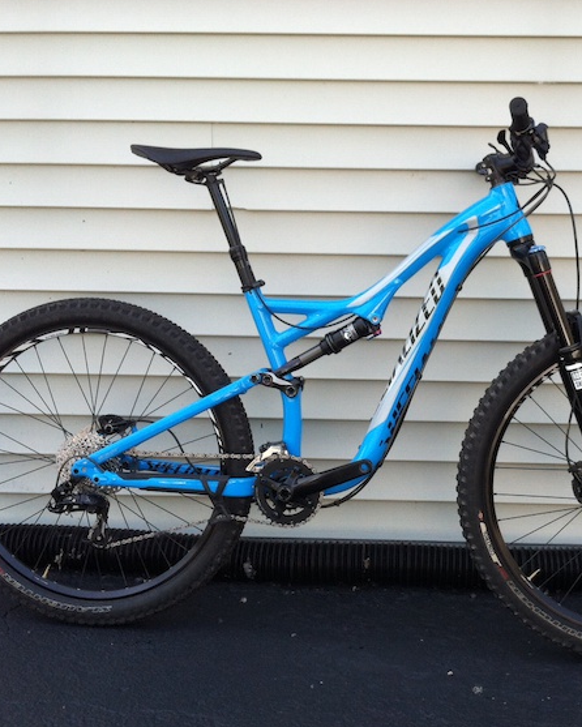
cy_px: 372
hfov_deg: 30.4
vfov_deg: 38.0
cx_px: 427
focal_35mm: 49
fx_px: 1054
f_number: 2.8
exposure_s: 1/189
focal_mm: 3.85
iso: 80
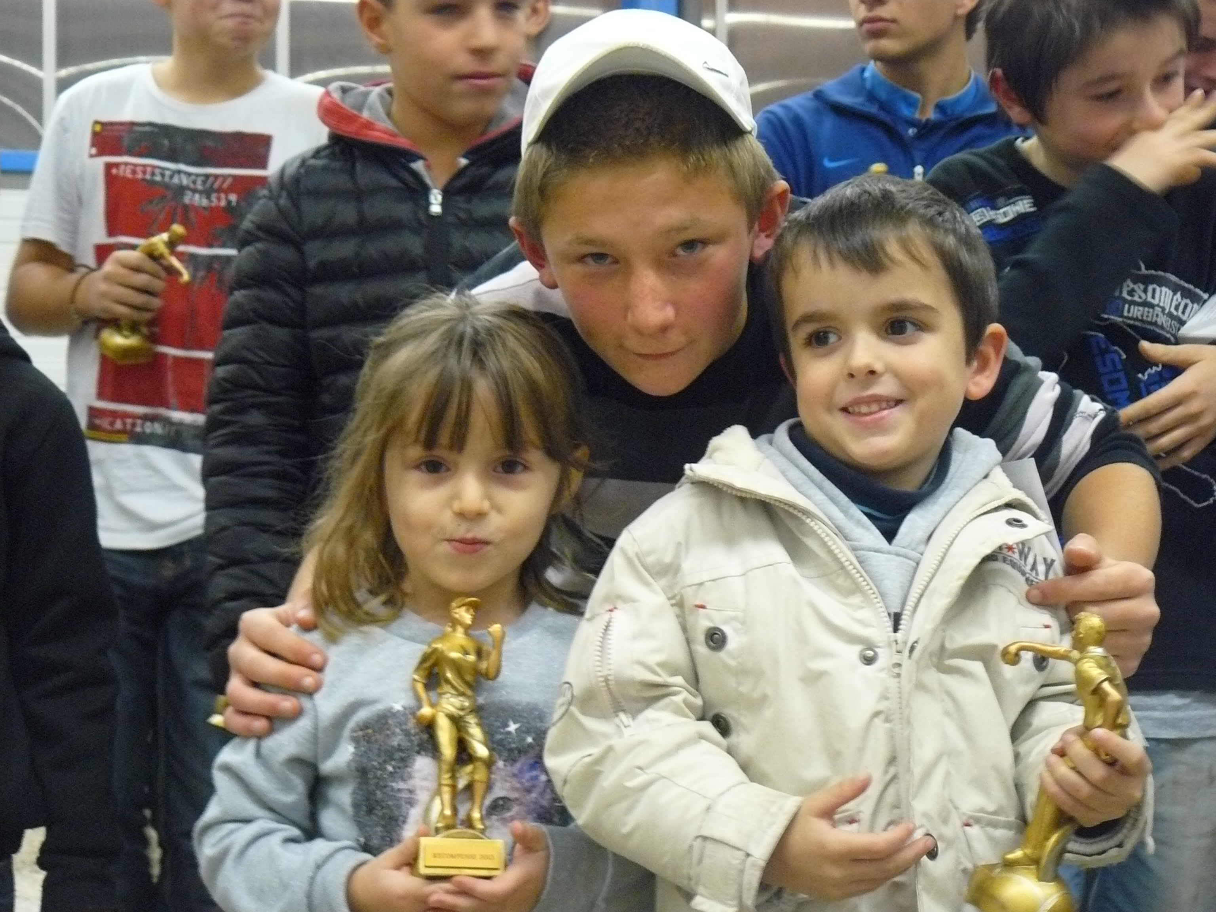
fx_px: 2775
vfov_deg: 18.7
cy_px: 456
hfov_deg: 24.7
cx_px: 608
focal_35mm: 79
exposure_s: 1/15
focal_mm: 13.1
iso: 400
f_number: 3.2
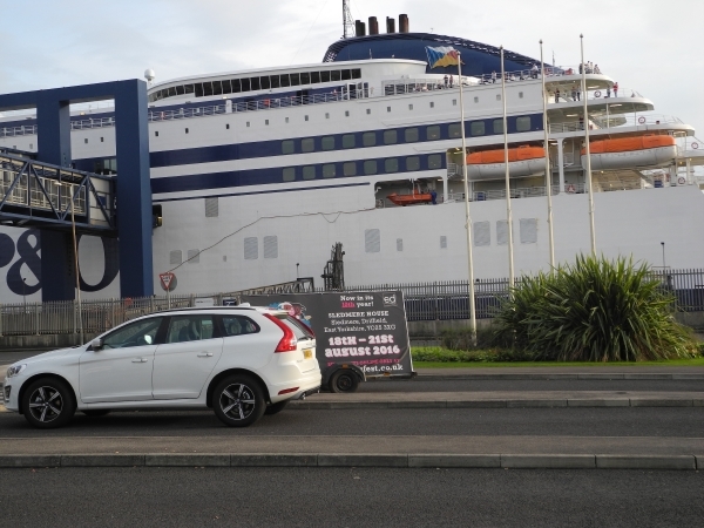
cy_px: 264
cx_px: 352
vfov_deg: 29.1
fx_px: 1017
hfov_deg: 38.2
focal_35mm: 50
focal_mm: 10.7
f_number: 3.5
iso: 100
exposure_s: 1/250
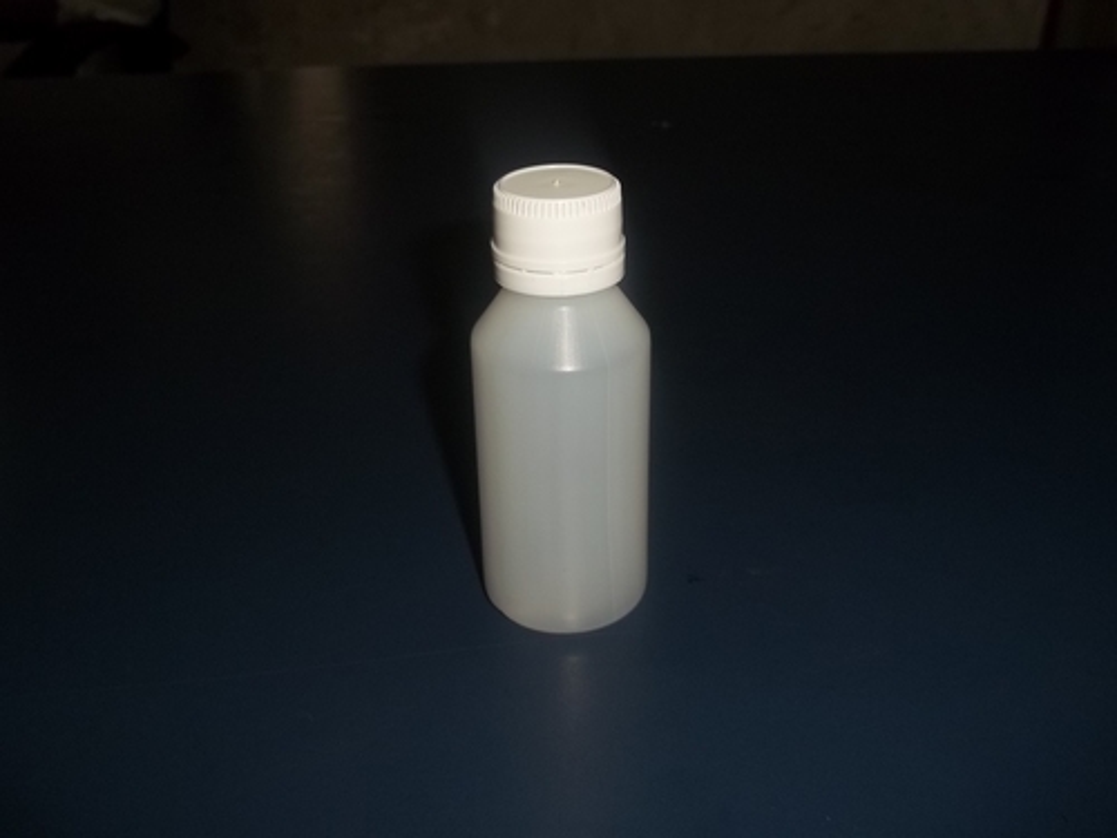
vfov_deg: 39.7
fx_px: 1162
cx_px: 558
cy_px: 419
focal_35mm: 36
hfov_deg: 51.4
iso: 64
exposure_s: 1/30
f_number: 3.1
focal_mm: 6.5
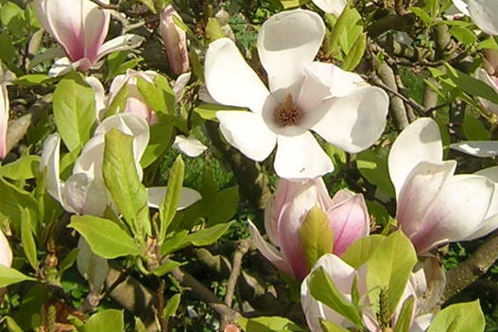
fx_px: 1258
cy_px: -43
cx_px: 326
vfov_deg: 14.6
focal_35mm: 91
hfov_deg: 22.3
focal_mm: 4.7
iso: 100
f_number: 5.2
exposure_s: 1/376
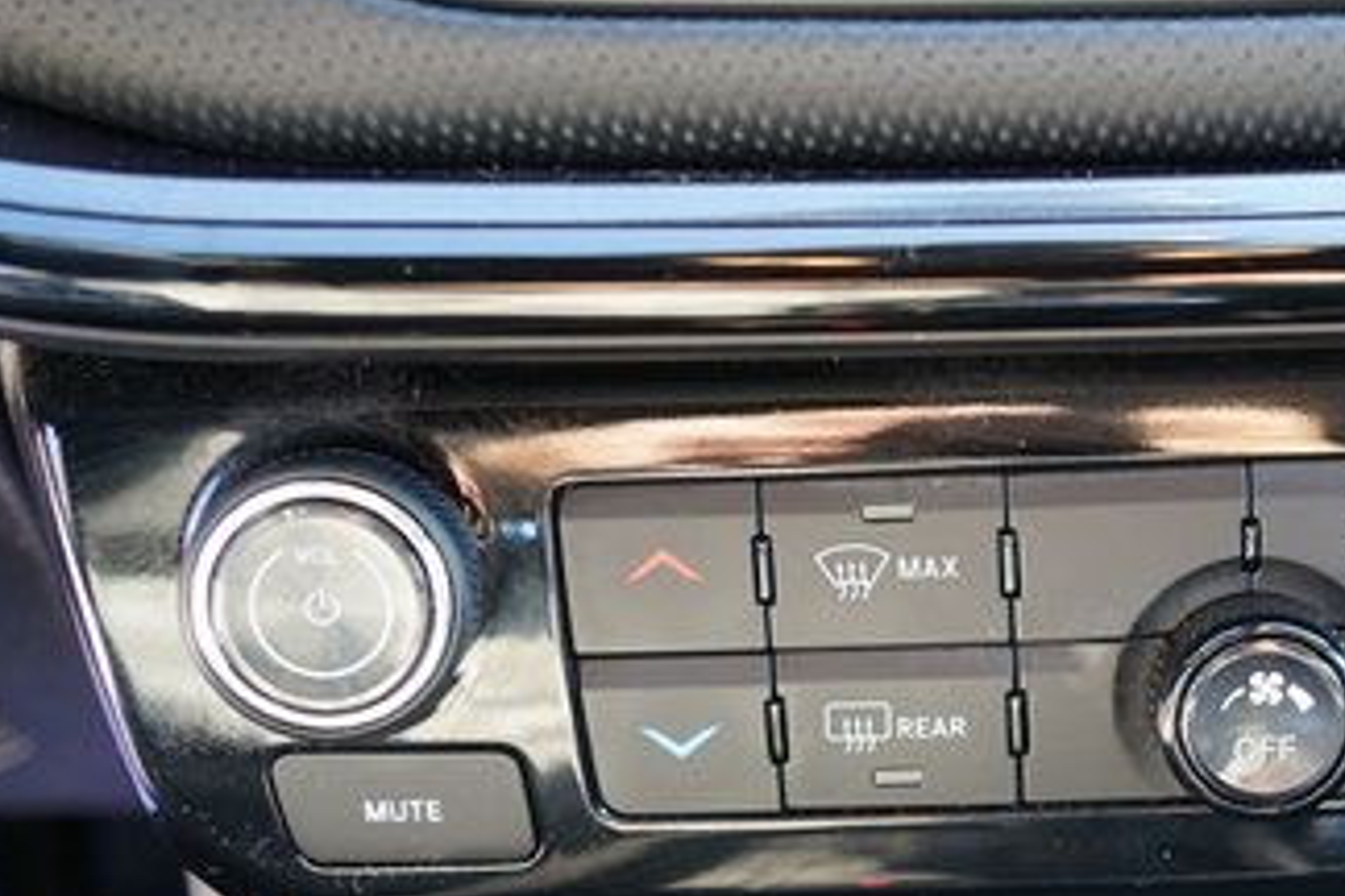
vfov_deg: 16.0
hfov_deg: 23.5
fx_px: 3175
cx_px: 1108
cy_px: 711
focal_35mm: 85
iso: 800
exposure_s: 1/60
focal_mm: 43
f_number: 4
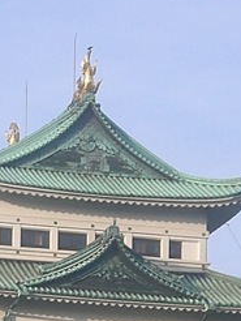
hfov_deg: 4.2
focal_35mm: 353
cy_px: 393
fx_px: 3271
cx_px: 40
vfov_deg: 5.6
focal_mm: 14.49
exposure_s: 1/160
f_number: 5
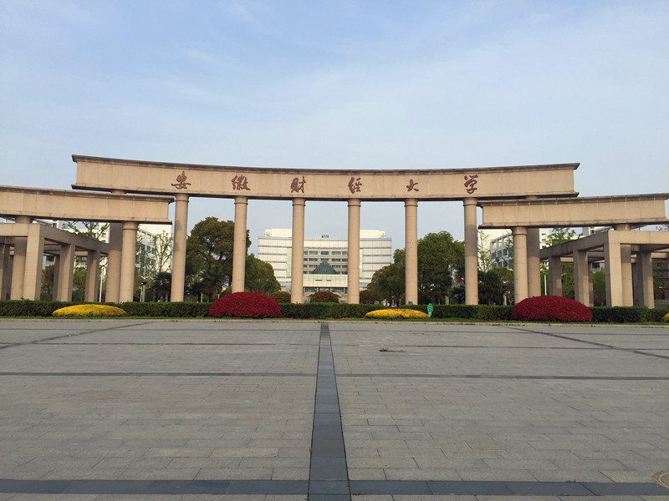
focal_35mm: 29
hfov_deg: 61.7
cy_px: 250
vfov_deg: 48.2
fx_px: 560
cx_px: 334
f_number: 2.2
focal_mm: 4.15
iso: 32
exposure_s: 1/1412
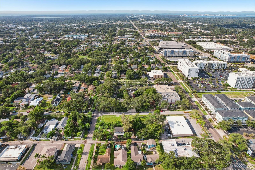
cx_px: 128
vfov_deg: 57.2
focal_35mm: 22
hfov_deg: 78.6
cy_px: 85
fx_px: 156
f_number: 2.8
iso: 100
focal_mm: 8.38
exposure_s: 1/1250
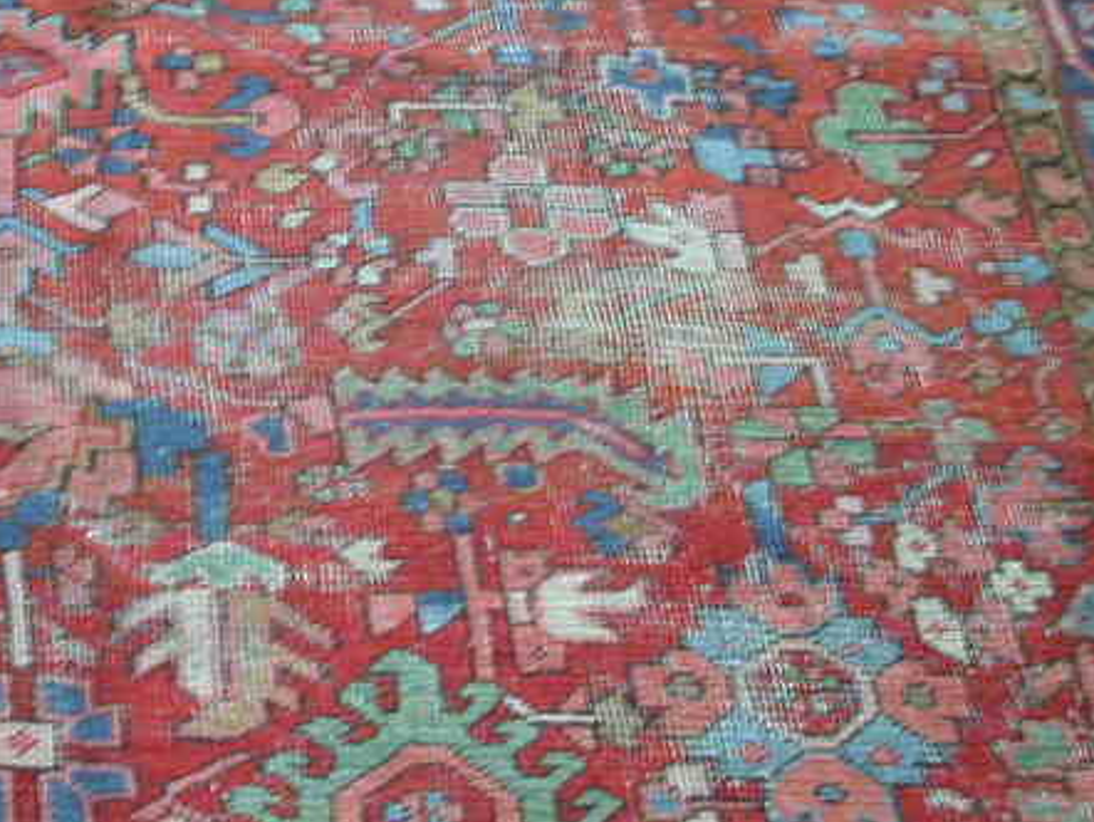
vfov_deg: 16.6
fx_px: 2783
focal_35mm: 88
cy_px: 129
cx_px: 111
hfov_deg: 21.7
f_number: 2.6
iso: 259
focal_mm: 7.85
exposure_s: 1/4.8
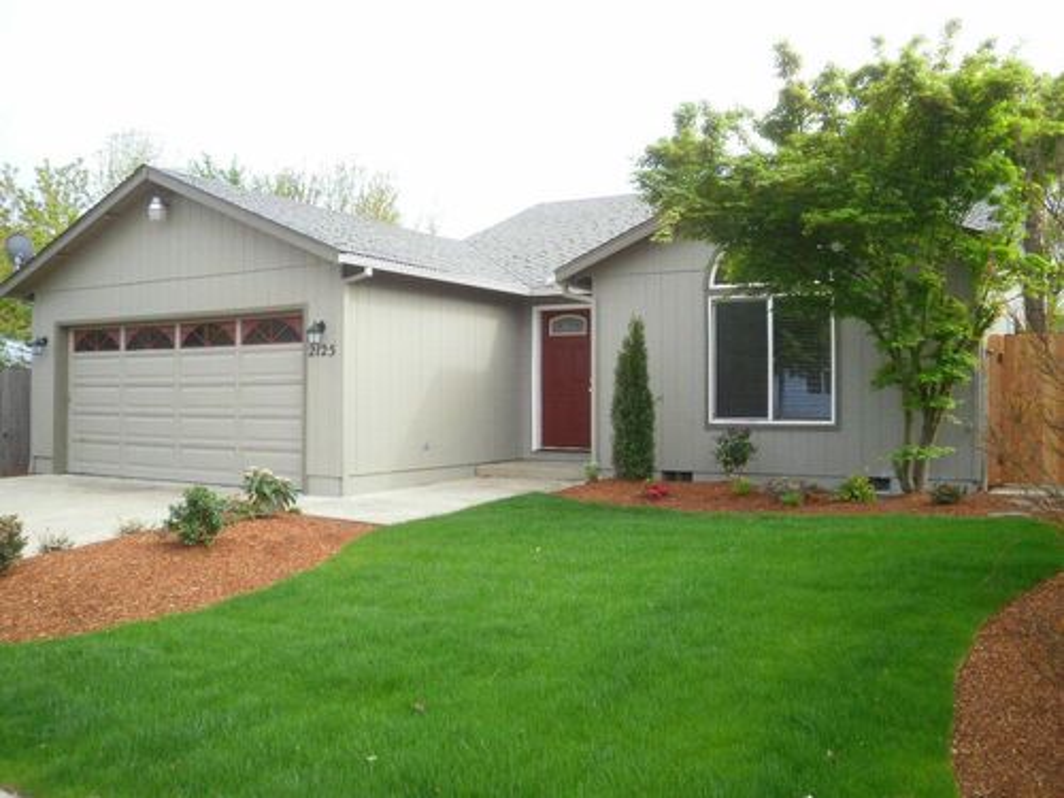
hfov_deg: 58.4
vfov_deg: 45.4
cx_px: 532
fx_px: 953
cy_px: 399
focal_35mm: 31
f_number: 2.9
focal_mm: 5.45
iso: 100
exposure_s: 1/500
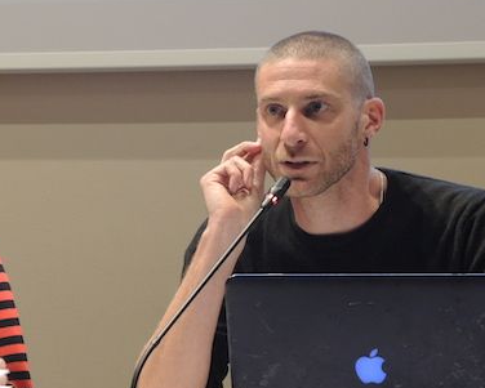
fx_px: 2742
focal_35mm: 191
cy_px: 268
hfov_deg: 10.1
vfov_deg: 8.1
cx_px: 103
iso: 400
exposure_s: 1/40
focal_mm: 19.7
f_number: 3.2
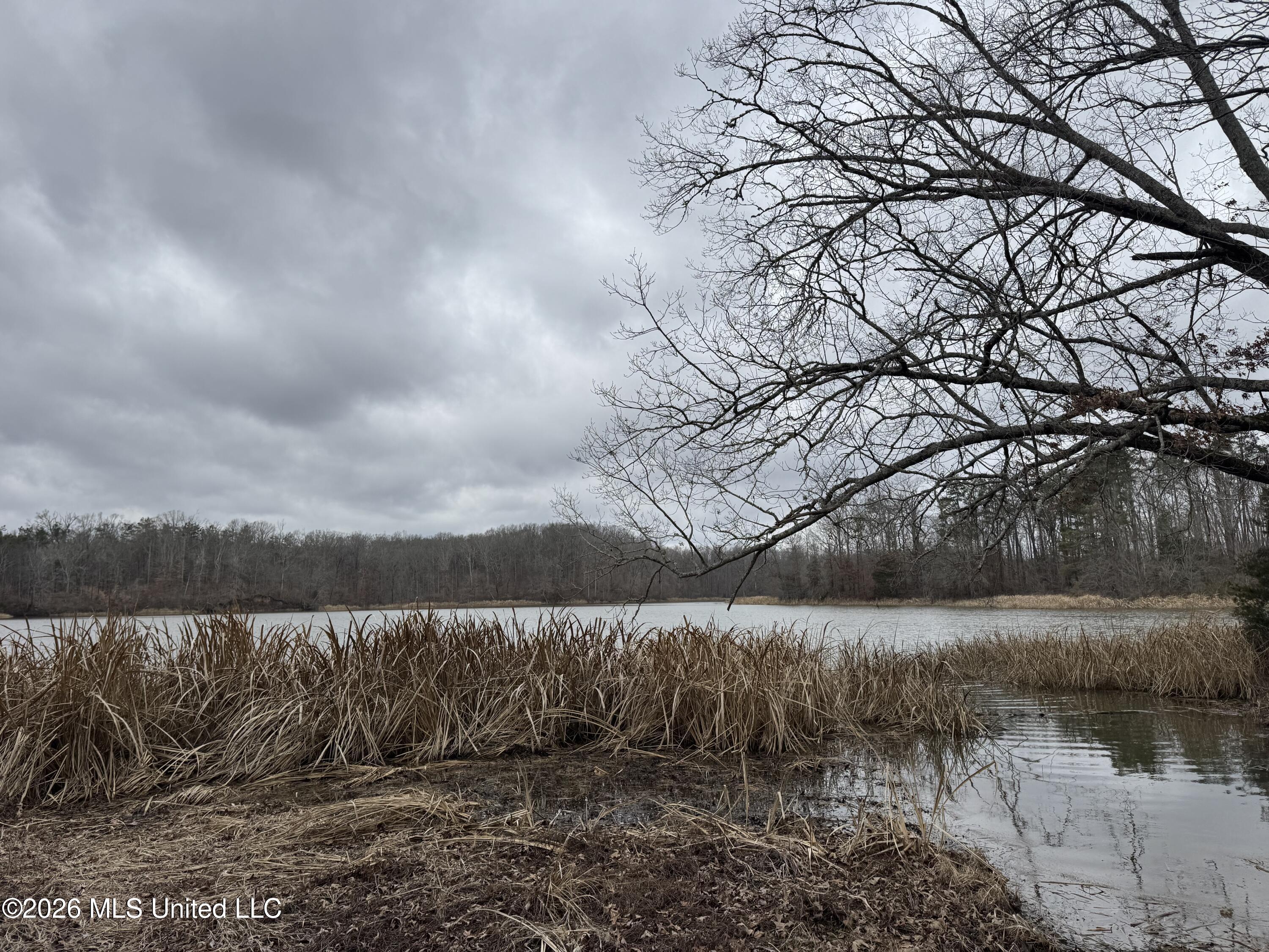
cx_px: 634
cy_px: 476
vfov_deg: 56.8
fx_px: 880
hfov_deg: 71.6
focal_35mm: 24
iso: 80
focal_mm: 6.76
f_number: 1.78
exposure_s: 1/4950
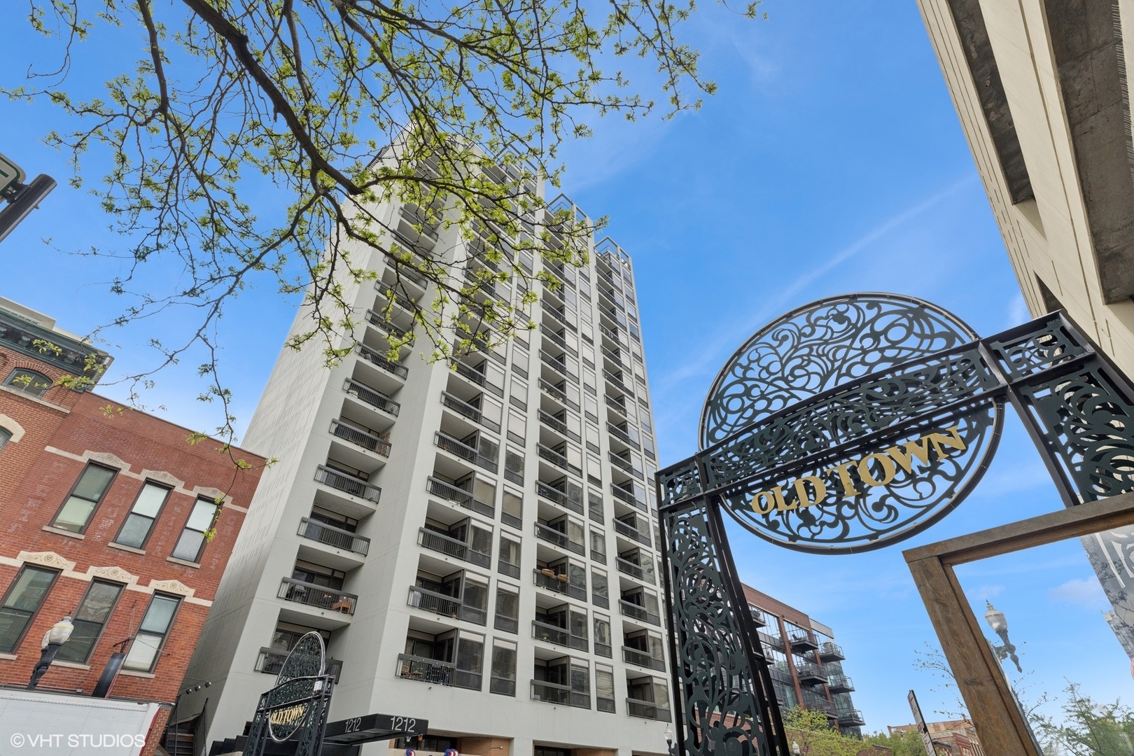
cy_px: 378
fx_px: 535
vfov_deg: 70.4
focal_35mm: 17
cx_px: 567
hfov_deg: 93.3
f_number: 9
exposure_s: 1/200
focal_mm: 17
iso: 320
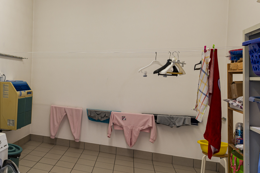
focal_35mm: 34
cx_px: -2
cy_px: 76
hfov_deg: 46.3
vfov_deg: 38.8
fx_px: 246
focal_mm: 14
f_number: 9
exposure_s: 1/5
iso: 100
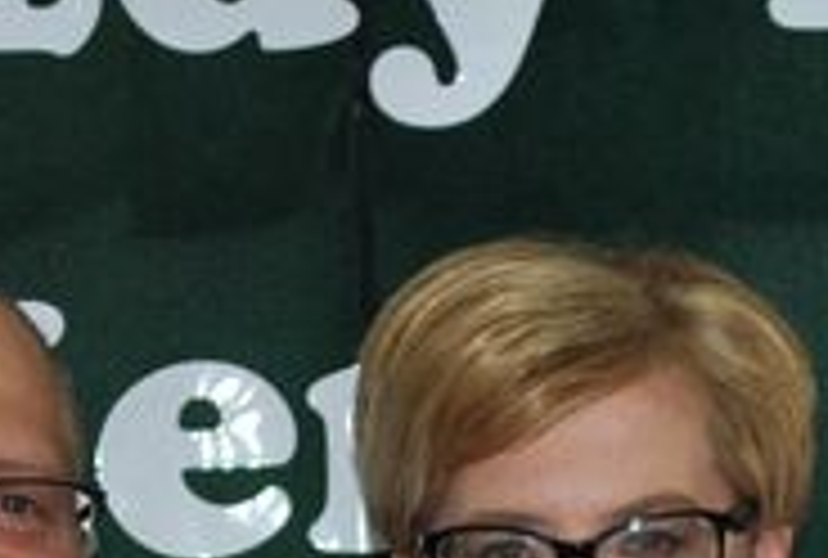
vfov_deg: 4.6
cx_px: 396
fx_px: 6923
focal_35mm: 300
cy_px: 911
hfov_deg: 6.8
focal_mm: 46
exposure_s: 1/60
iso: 200
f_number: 5.3
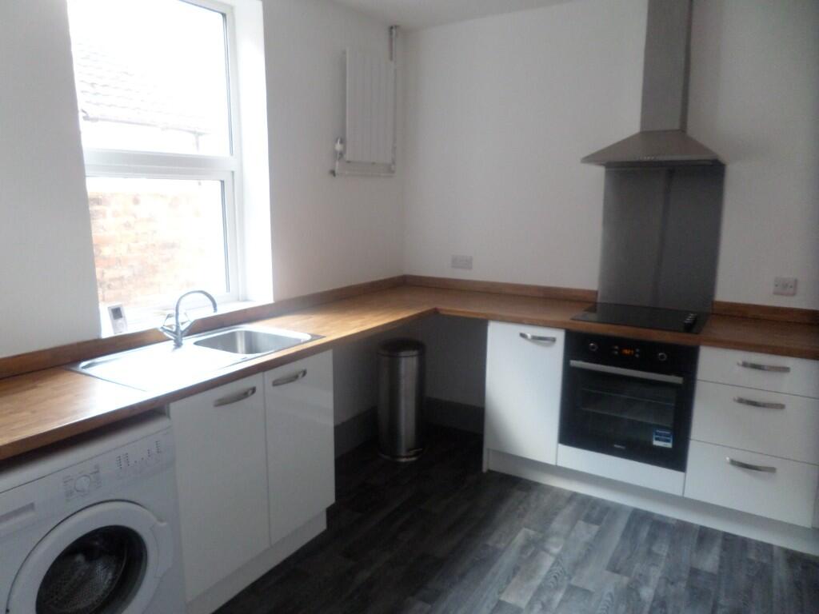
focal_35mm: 24
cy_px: 307
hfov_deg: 71.6
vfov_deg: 56.8
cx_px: 410
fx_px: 568
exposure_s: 1/20
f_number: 3.1
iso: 200
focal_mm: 4.3
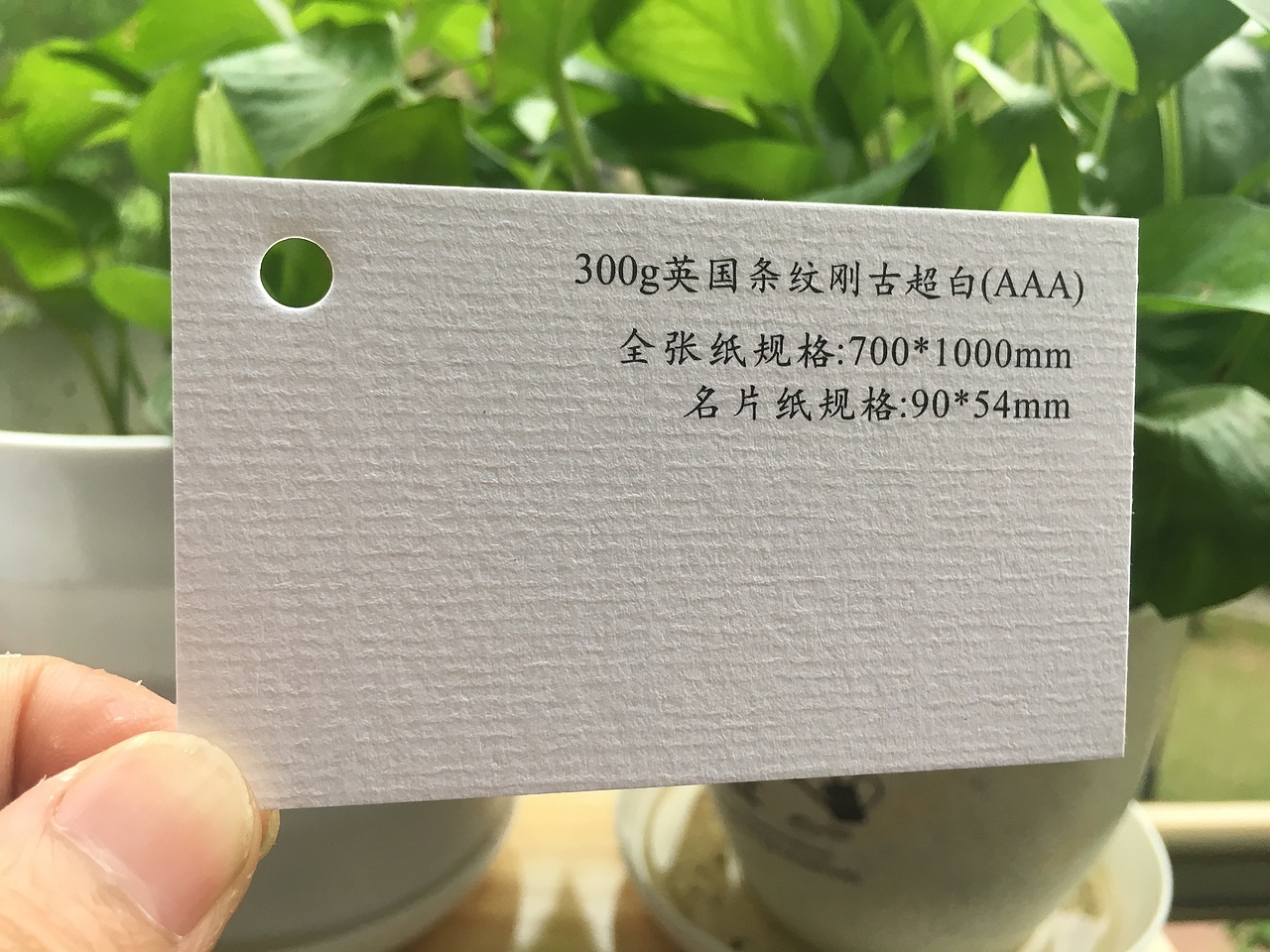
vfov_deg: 48.2
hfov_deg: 61.7
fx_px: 1064
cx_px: 635
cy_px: 476
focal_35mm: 29
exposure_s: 1/33
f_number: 2.2
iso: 40
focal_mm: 4.15
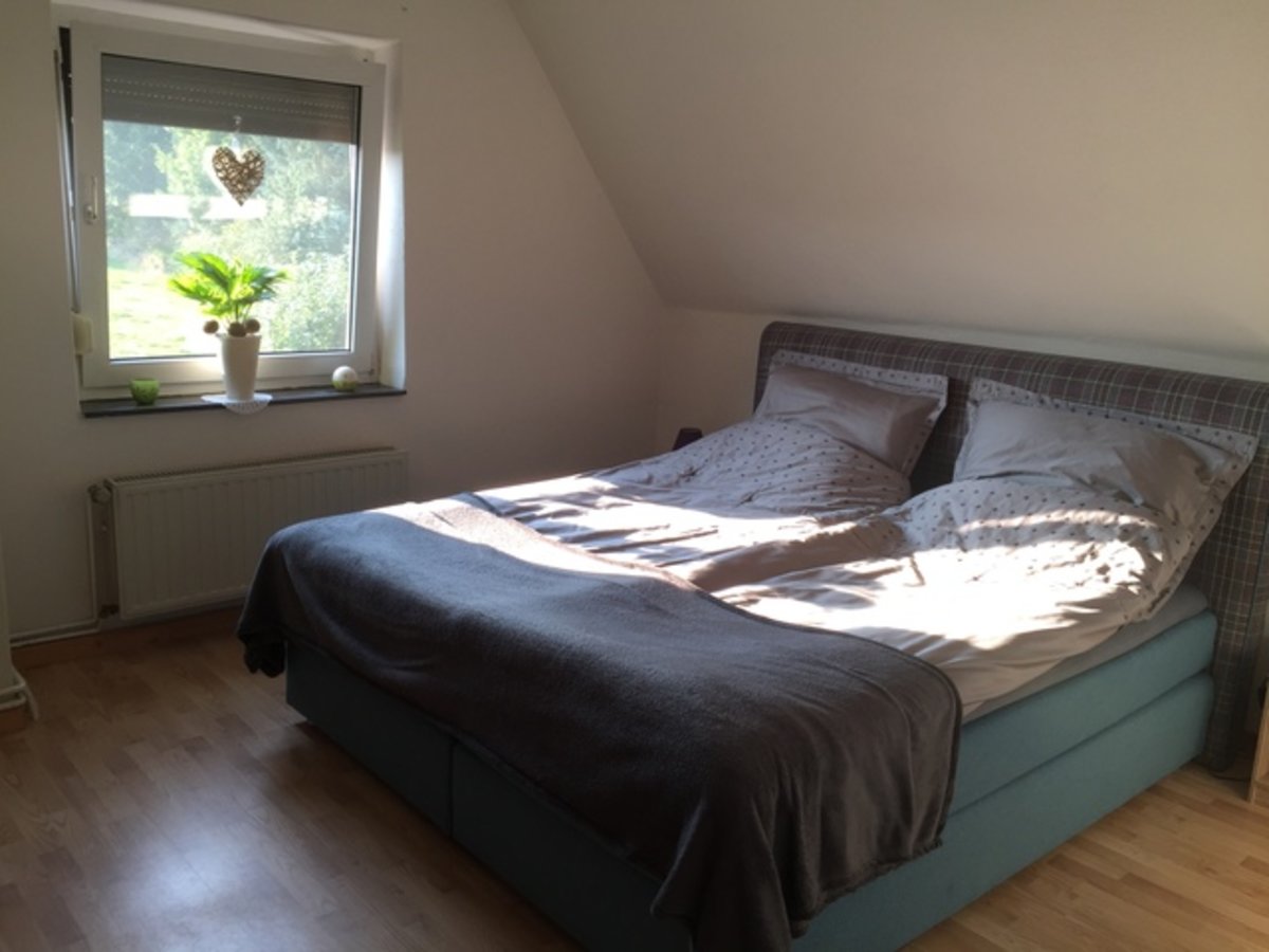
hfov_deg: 61.7
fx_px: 1063
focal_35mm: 29
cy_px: 476
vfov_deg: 48.2
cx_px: 634
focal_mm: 4.15
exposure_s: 1/50
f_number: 2.2
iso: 32
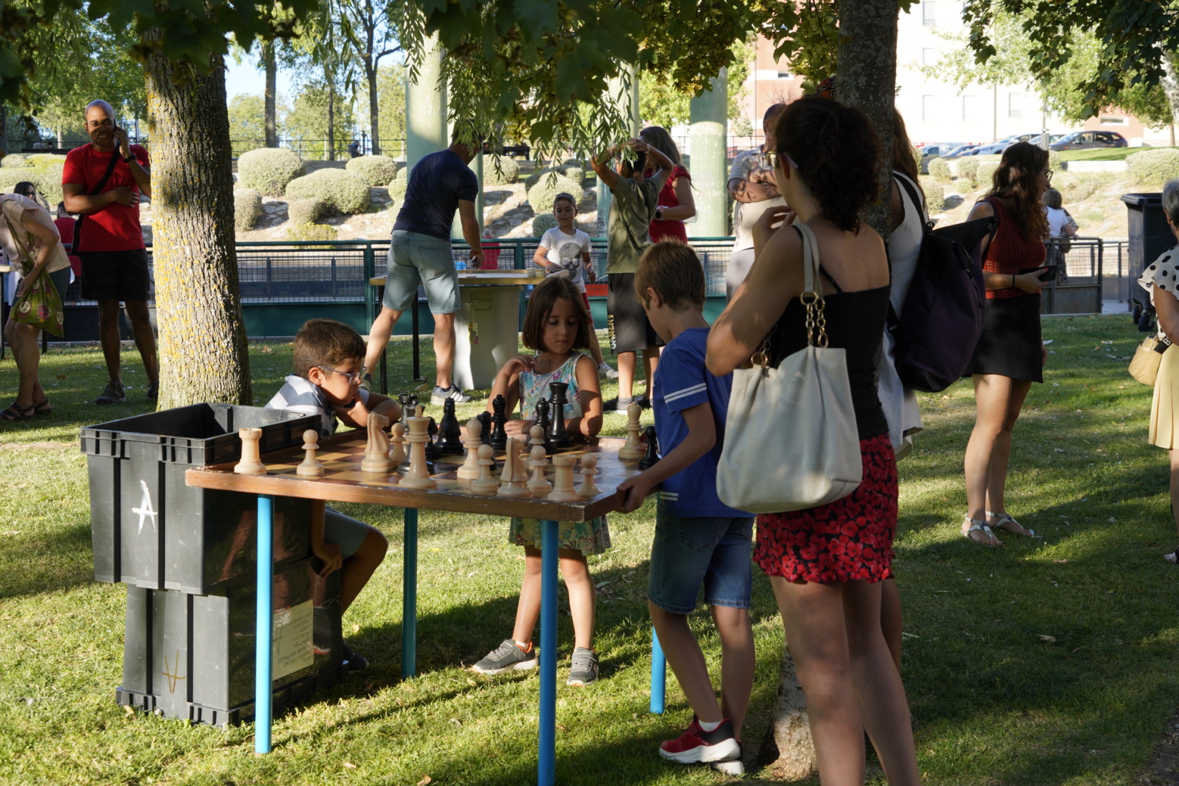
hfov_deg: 36.2
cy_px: 390
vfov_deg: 24.6
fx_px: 1801
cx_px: 574
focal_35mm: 55
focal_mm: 53
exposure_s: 1/200
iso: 400
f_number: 8
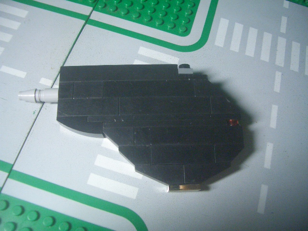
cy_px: 116
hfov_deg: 52.6
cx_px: 154
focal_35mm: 35
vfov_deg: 40.7
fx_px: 311
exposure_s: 1/50
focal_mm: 5.8
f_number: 2.6
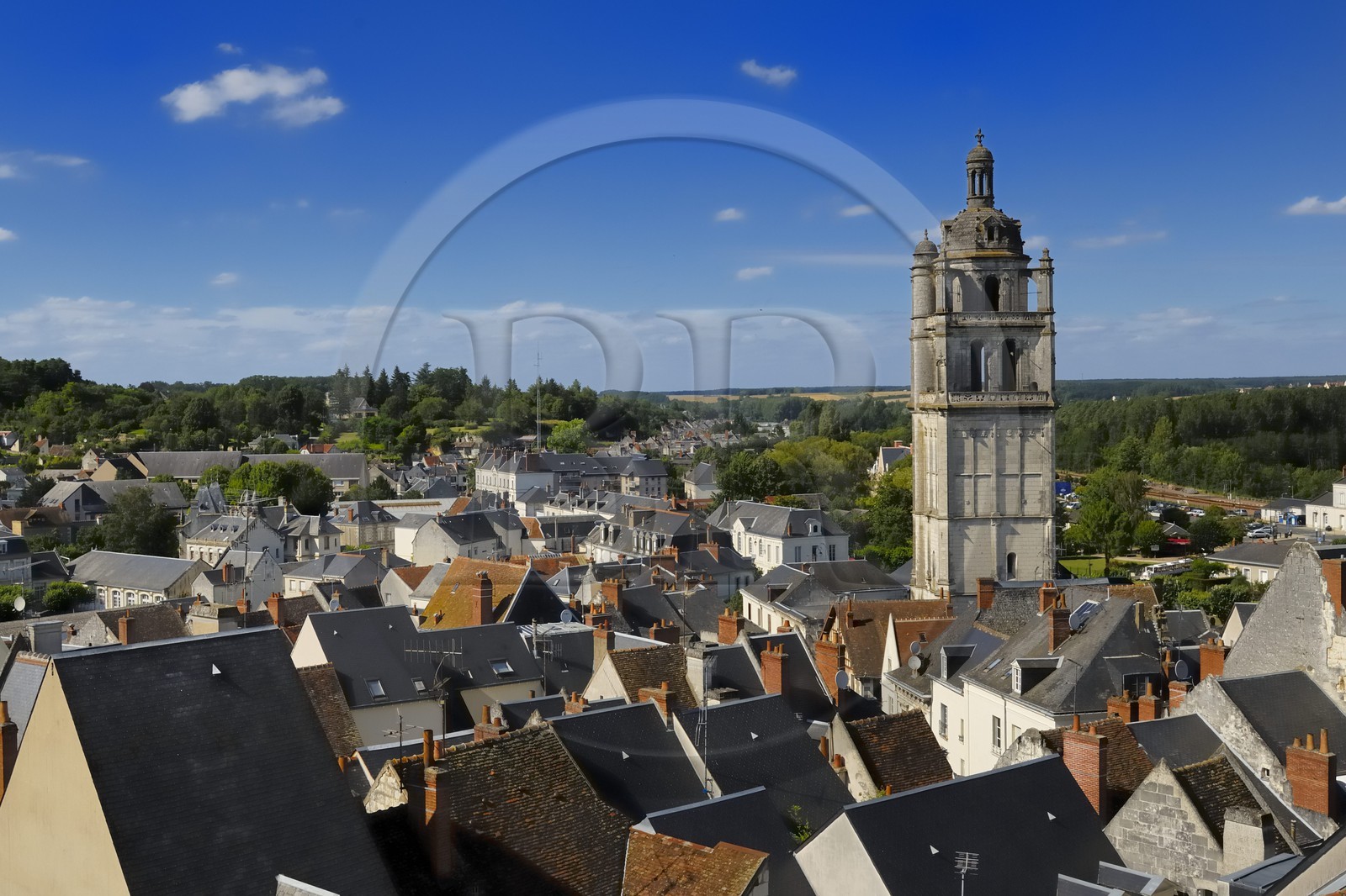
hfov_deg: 51.3
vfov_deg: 35.5
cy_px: 448
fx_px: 1402
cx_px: 673
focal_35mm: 38
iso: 100
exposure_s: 1/160
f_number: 11
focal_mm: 25
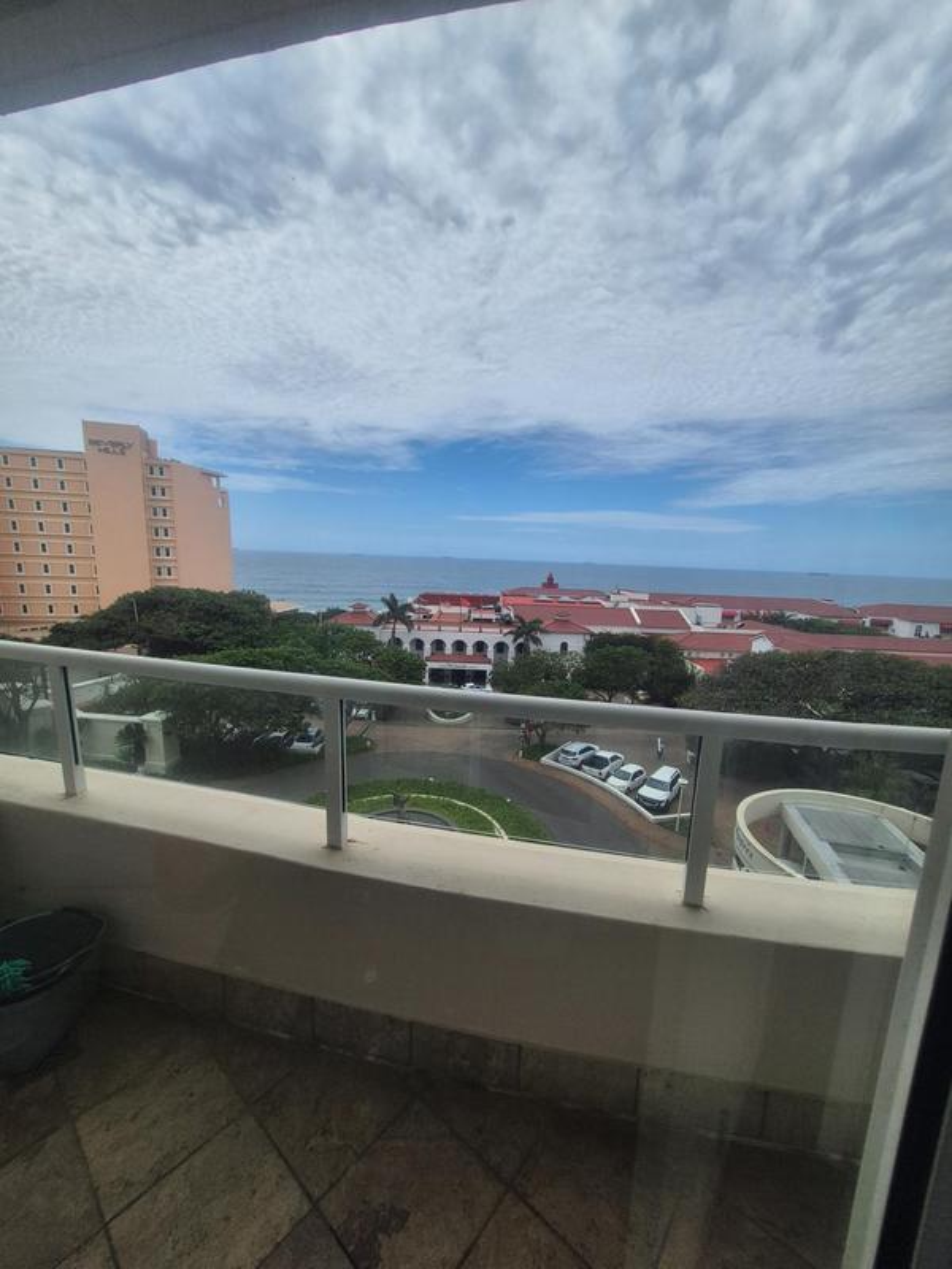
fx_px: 477
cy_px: 634
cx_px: 476
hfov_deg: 89.9
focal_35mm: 13
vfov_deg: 106.2
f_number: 2.2
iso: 50
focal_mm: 1.74
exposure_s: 1/3296
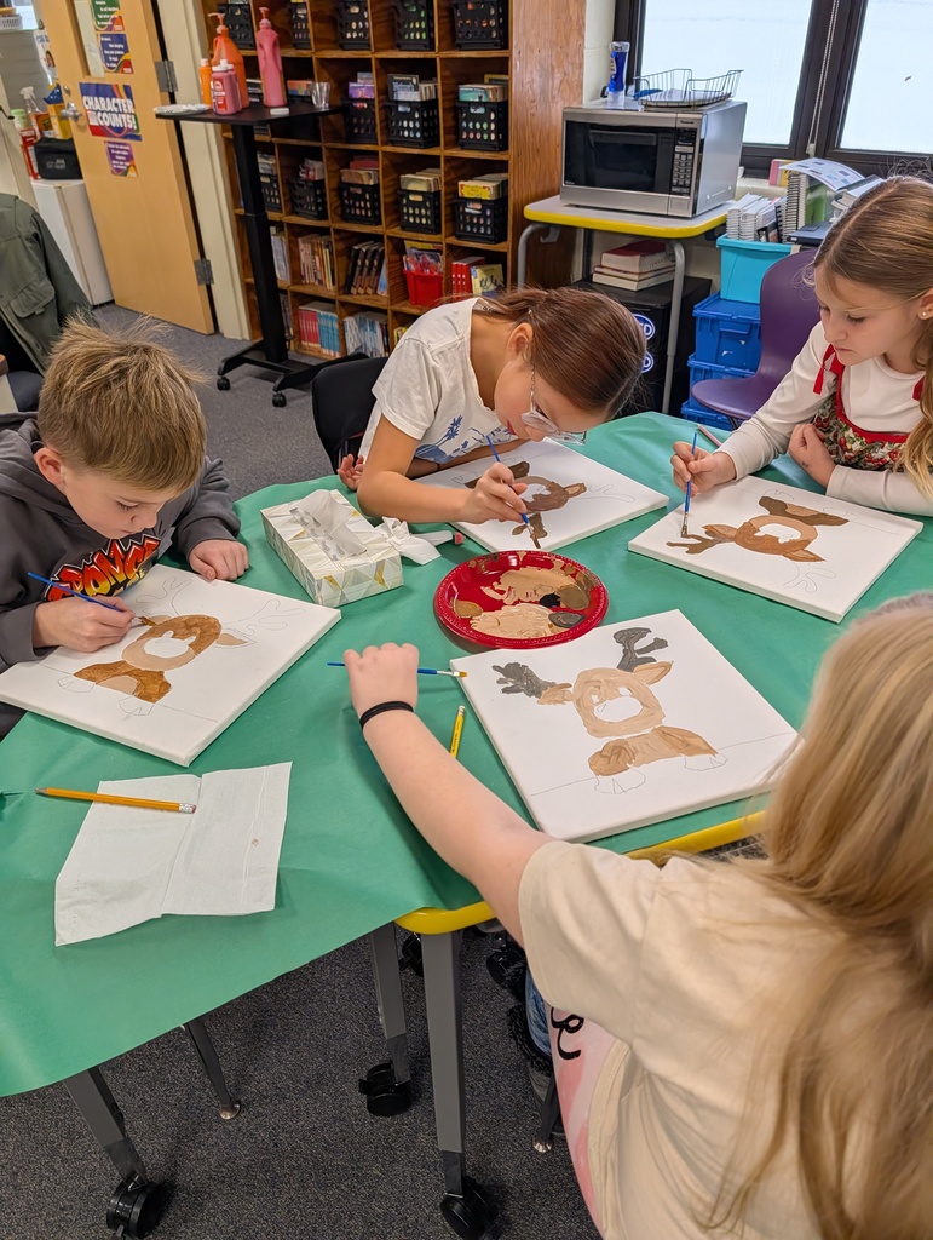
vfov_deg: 71.5
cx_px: 466
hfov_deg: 56.9
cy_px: 620
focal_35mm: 24
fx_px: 860
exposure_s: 1/236
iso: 172
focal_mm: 6.9
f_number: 1.68
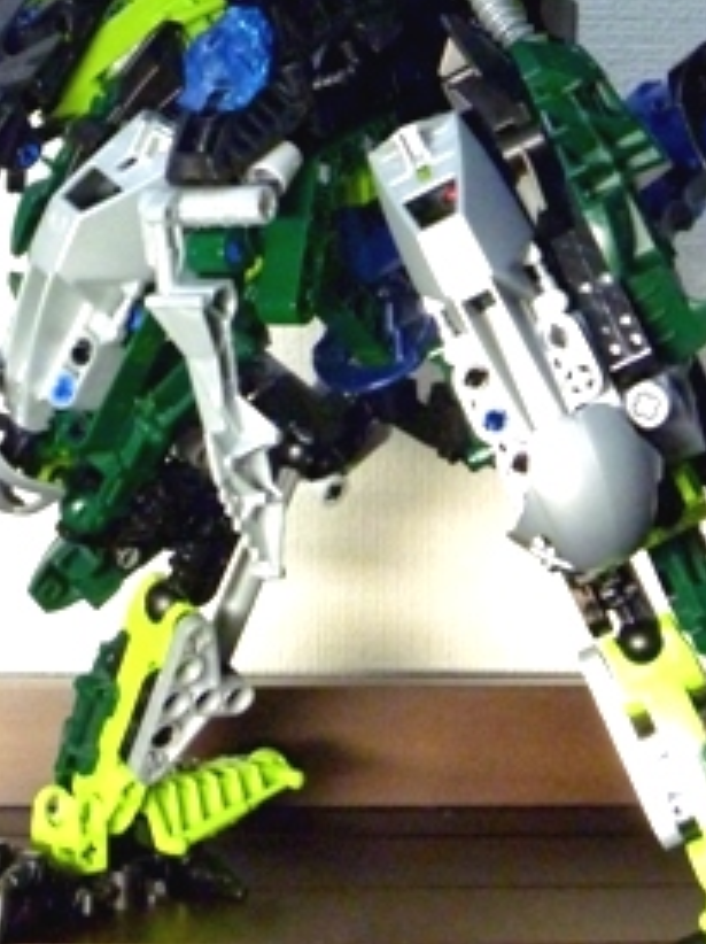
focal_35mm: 87
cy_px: 76
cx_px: 399
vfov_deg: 21.9
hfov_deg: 16.9
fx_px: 2370
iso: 500
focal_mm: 6.3
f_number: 3.5
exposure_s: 1/30
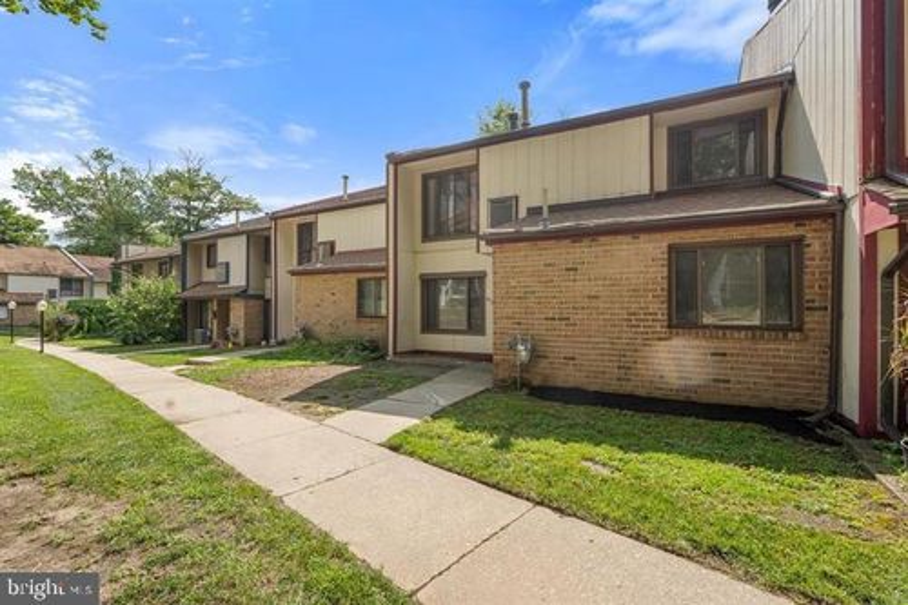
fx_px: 403
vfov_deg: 73.7
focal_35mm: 16
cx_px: 454
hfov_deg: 96.8
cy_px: 302
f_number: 8
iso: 320
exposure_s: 1/500
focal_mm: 16
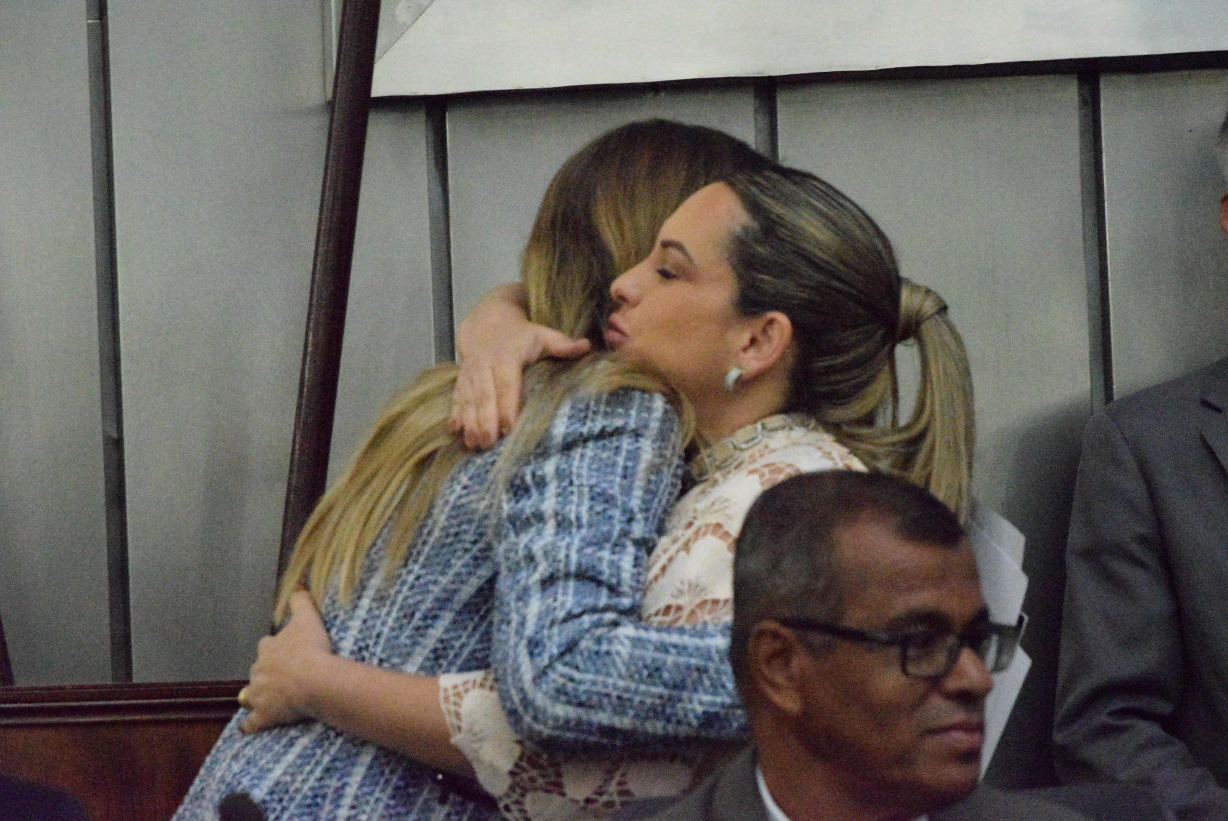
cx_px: 614
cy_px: 410
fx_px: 6145
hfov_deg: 11.4
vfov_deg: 7.6
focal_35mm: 180
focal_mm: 120
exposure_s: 1/400
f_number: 8
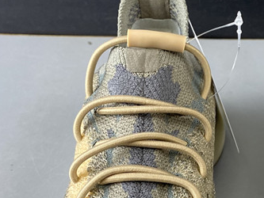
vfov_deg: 18.7
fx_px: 595
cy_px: 168
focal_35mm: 78
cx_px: 272
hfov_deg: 23.8
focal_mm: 4.25
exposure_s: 1/100
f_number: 1.8
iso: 125
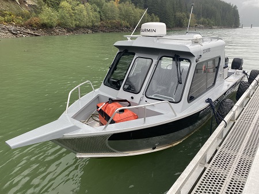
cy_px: 97
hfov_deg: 67.3
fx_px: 194
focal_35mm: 26
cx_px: 130
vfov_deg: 53.0
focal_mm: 4.25
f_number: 1.8
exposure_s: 1/200
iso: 32
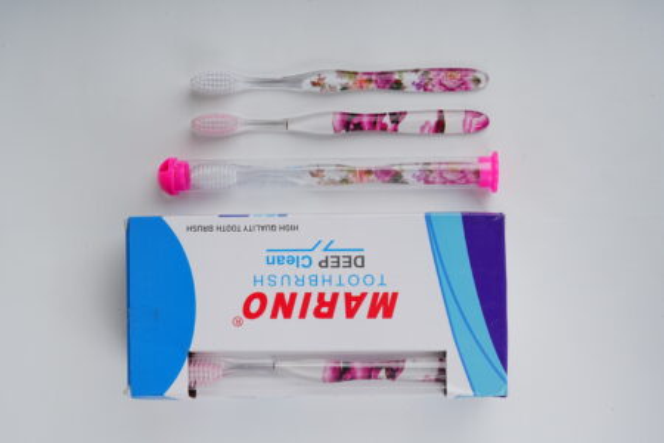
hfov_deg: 39.6
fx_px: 922
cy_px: 222
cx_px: 332
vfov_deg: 27.0
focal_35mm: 50
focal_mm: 50
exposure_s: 1/160
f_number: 22
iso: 320
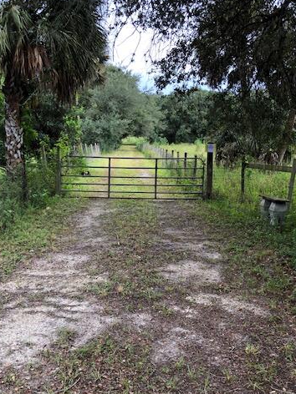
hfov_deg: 37.7
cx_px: 135
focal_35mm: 38
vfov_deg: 49.0
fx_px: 433
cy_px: 189
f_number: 1.8
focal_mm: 3.99
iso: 50
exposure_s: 1/120
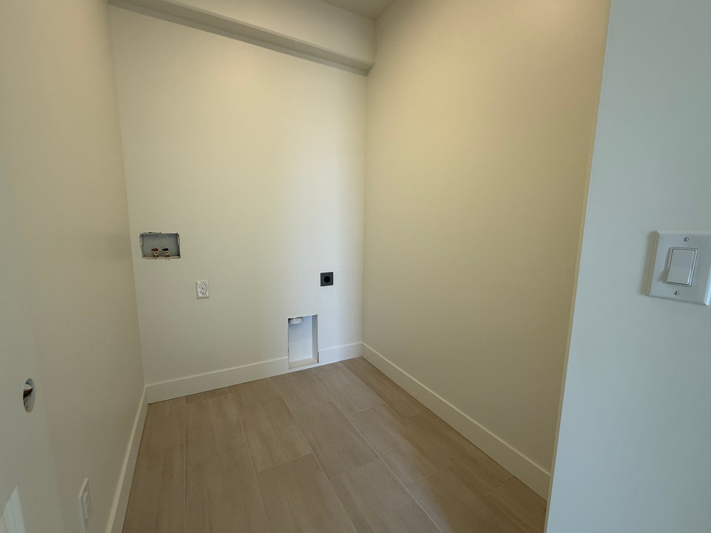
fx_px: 308
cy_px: 268
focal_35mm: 15
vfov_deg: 81.7
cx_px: 356
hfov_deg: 98.2
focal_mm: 2.22
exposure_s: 1/99
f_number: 2.2
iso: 100
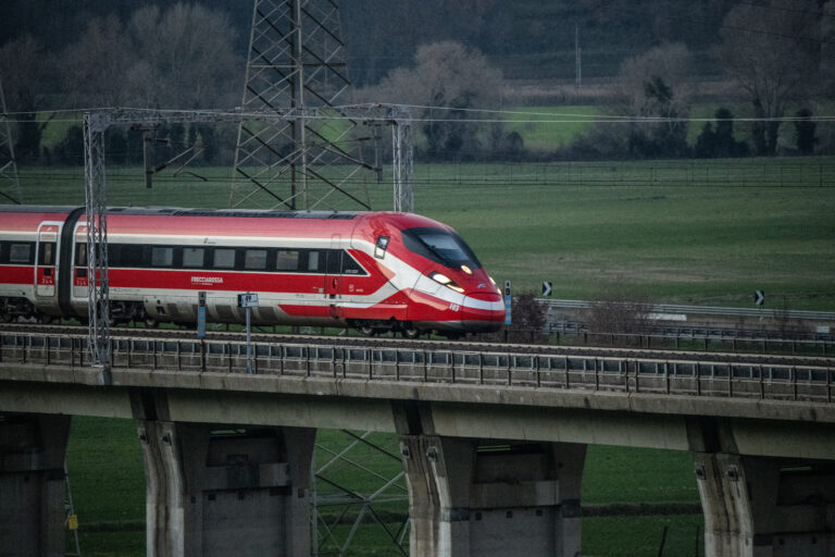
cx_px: 418
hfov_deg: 5.3
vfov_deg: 3.5
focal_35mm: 390
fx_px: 9045
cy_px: 278
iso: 5000
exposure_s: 1/640
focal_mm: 390
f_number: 5.6
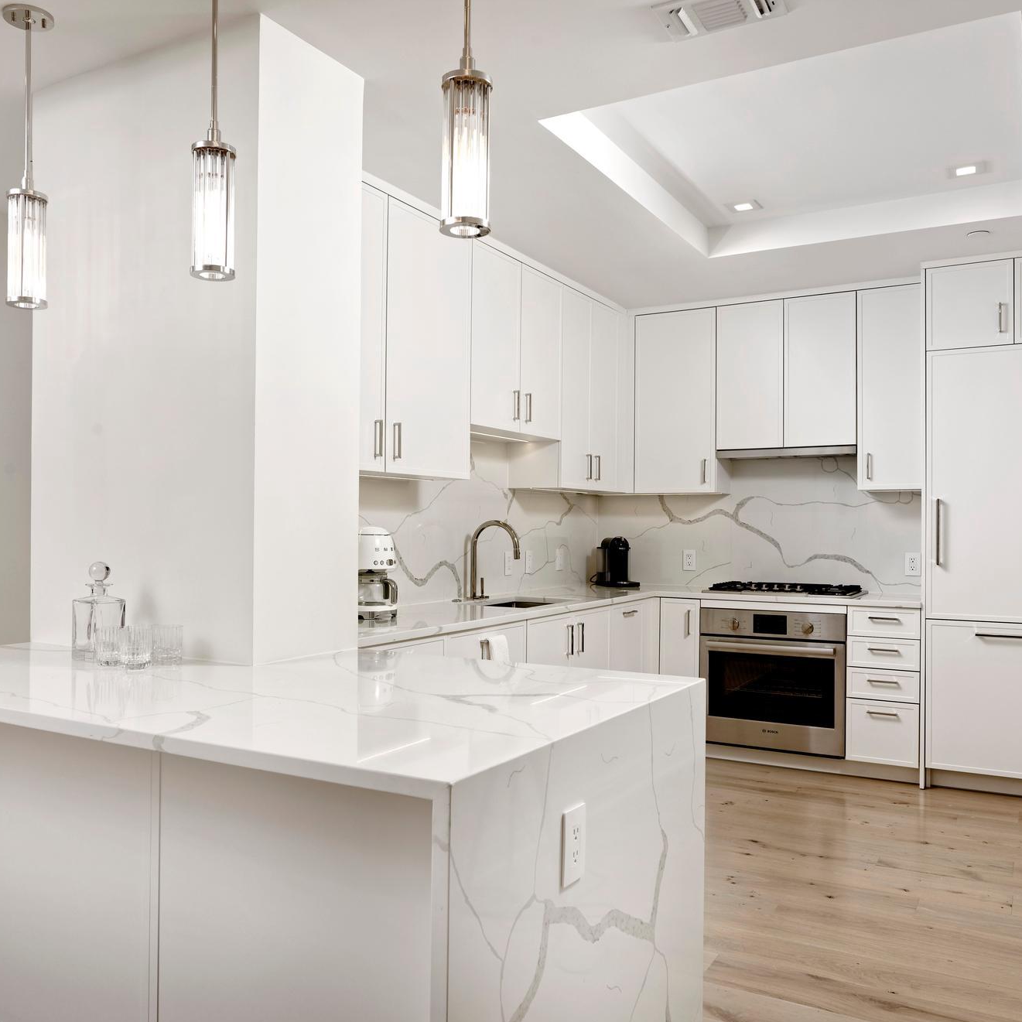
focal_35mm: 29
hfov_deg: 55.6
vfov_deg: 55.6
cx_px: 487
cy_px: 527
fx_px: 969
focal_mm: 22
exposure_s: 1/20
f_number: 10
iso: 80
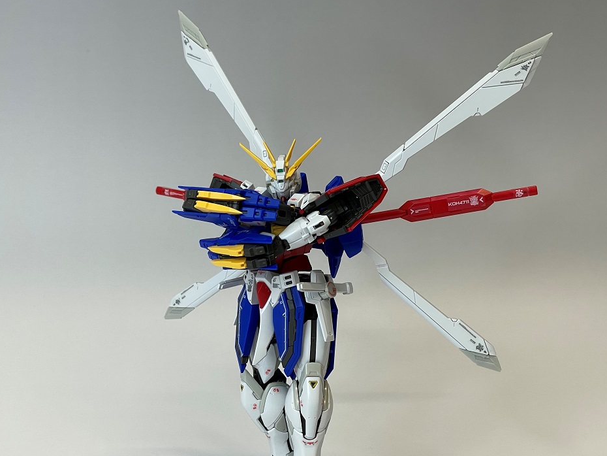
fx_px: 930
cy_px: 228
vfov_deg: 27.5
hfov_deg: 36.2
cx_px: 304
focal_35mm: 53
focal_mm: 6
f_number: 2
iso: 80
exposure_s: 1/120
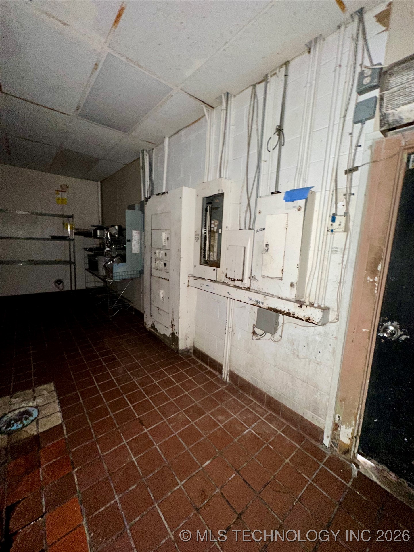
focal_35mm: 14
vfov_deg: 102.1
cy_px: 276
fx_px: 223
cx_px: 207
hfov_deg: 85.7
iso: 250
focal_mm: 2.22
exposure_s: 1/17
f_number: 2.2
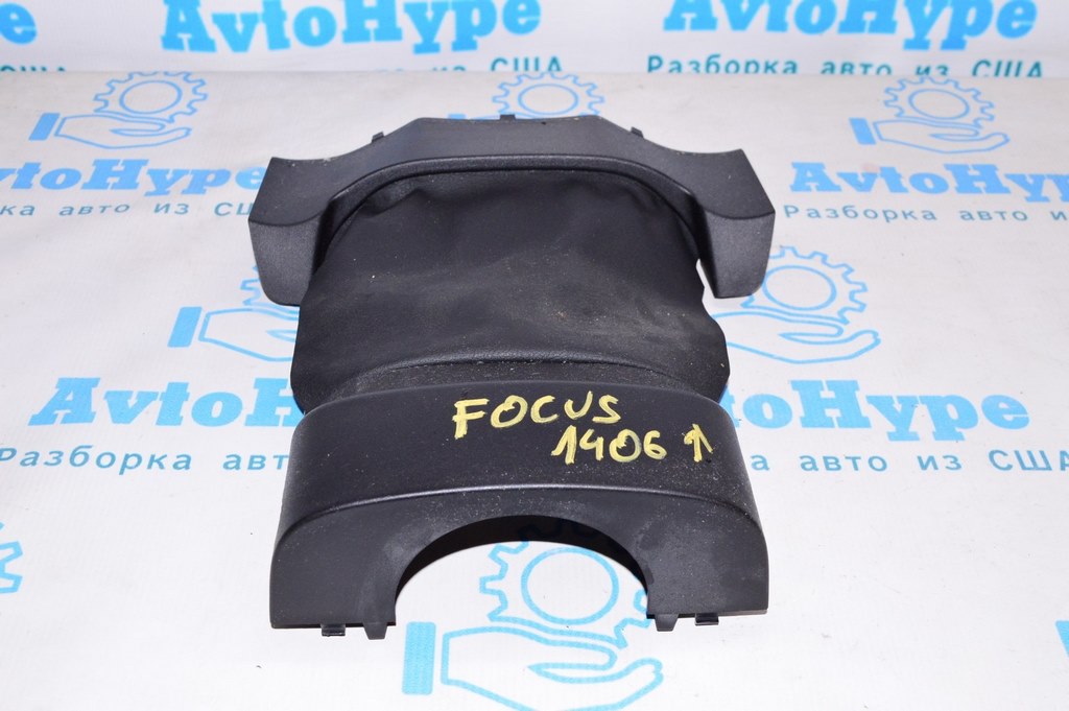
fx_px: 1246
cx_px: 534
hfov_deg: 46.4
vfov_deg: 31.8
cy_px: 356
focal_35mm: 42
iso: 1600
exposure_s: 1/200
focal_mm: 28
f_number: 8
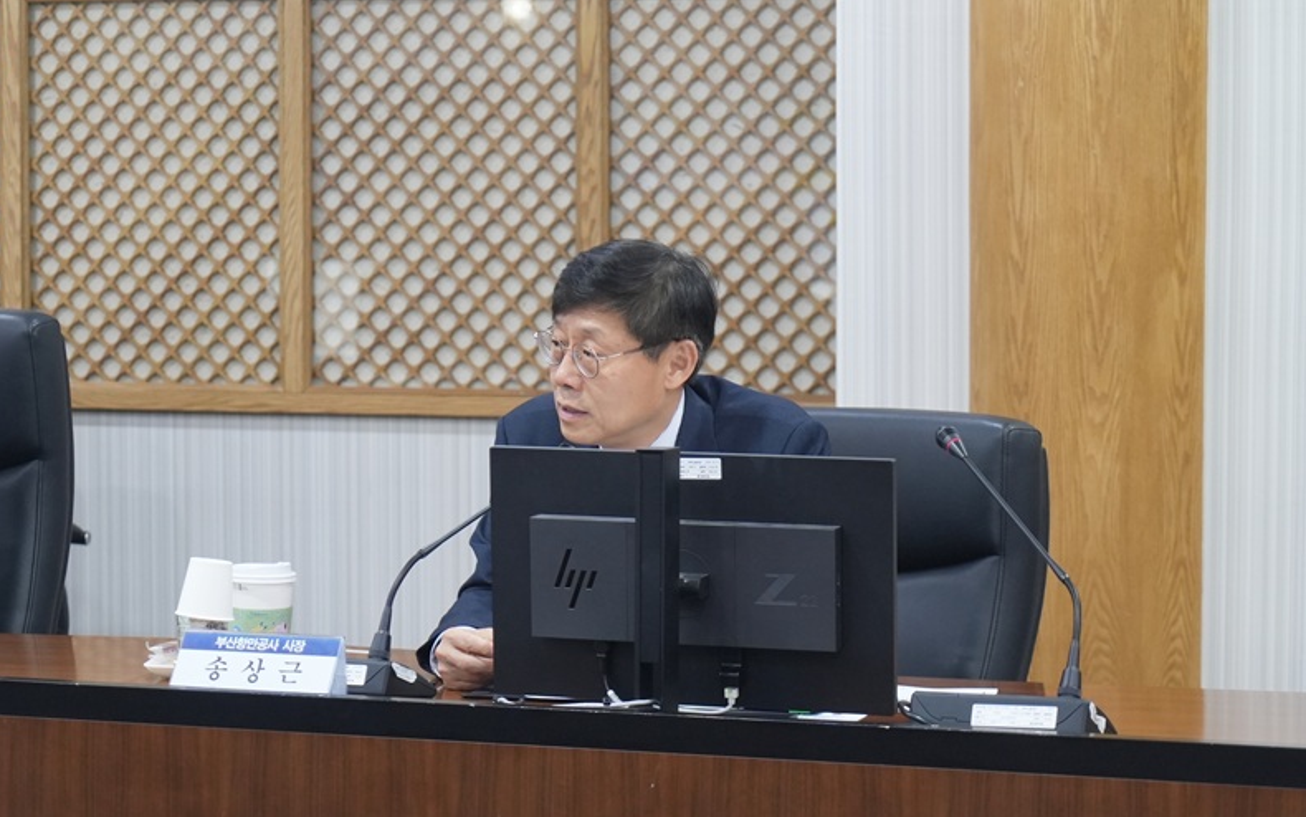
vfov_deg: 20.0
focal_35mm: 65
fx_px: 2314
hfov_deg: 31.5
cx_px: 646
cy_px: 439
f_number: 4
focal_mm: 63
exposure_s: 1/80
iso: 1600
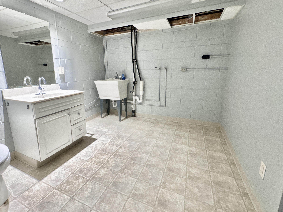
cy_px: 98
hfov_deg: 90.6
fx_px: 139
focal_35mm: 17
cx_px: 125
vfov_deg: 74.6
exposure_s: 1/60
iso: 320
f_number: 2.2
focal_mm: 2.22
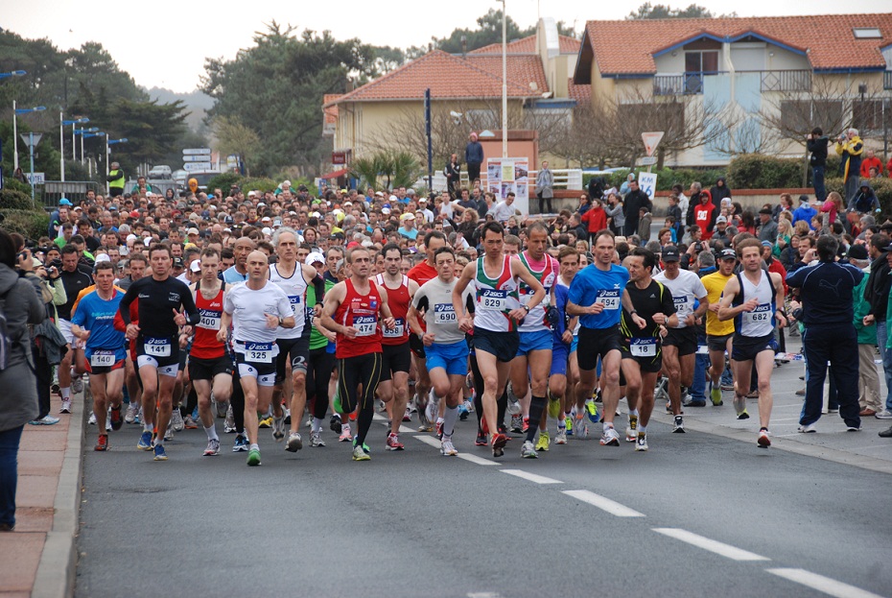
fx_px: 4466
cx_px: 446
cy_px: 299
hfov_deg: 11.4
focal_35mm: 180
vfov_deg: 7.7
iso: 200
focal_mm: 120
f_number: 5.6
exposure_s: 1/160
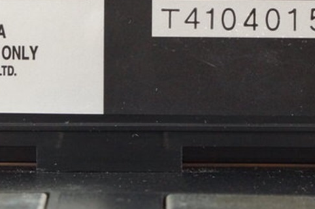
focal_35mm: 249
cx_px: 93
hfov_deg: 8.3
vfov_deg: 5.5
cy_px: 5
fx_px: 2178
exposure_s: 1/50
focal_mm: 50
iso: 1600
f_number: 6.3
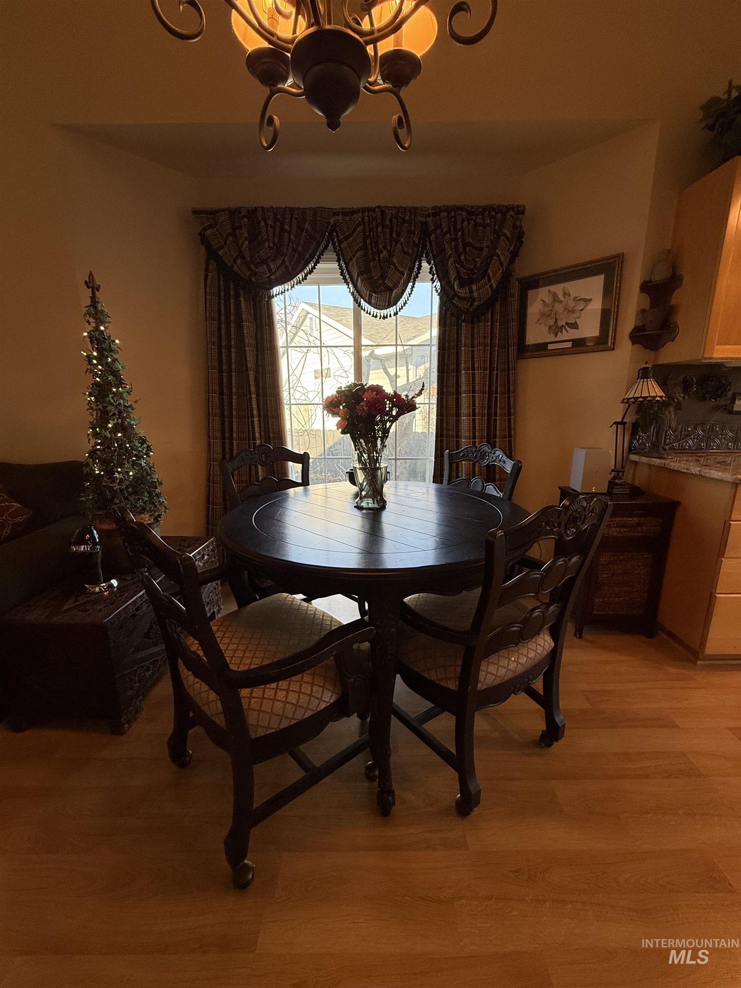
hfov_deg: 85.7
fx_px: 400
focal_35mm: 14
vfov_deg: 102.1
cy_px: 494
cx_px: 370
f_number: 2.2
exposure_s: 1/99
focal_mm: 2.22
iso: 100
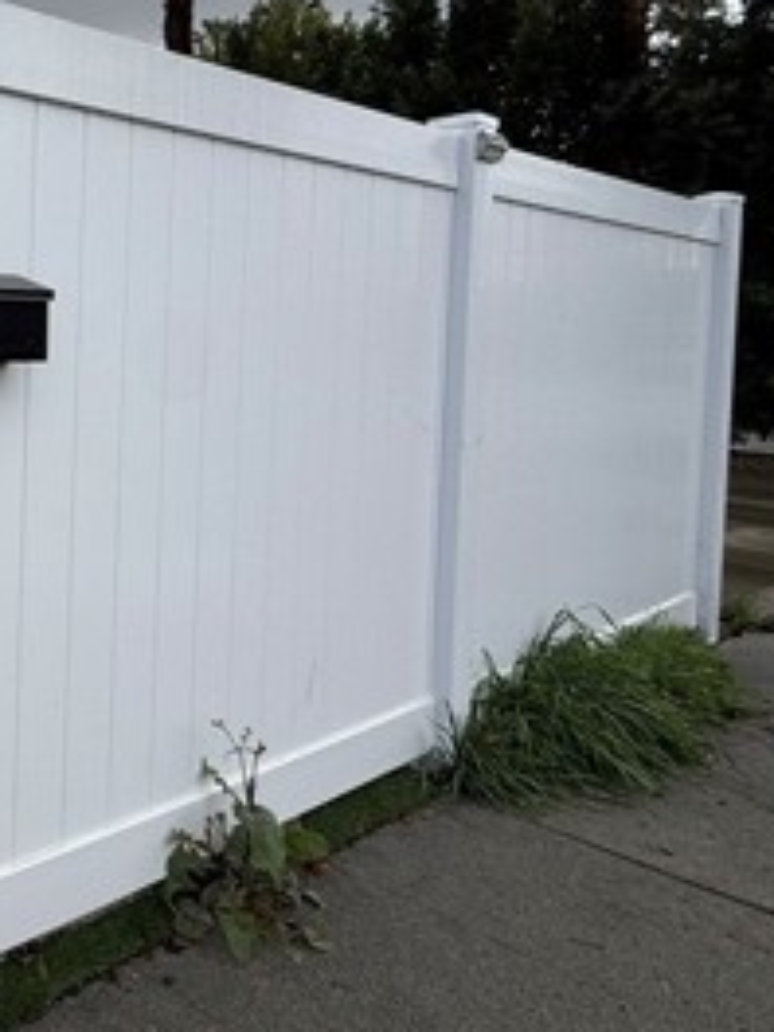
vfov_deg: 53.3
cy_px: 375
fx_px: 1014
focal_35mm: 34
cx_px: -235
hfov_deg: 31.8
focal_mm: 2.22
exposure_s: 1/1745
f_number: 2.2
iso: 50
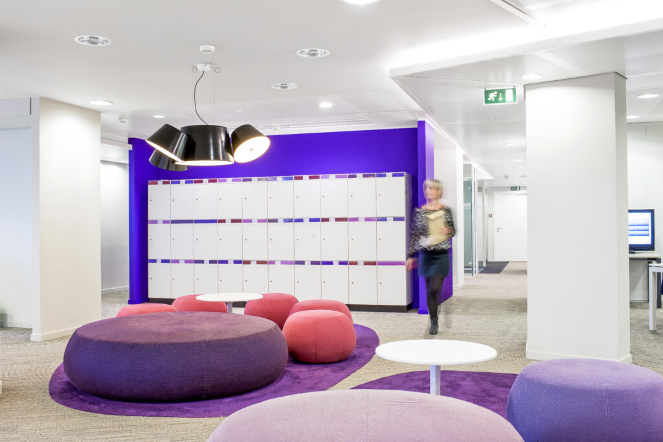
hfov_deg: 54.4
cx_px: 332
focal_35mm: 35
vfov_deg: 37.9
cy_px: 221
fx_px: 645
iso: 100
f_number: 11
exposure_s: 1
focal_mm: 35
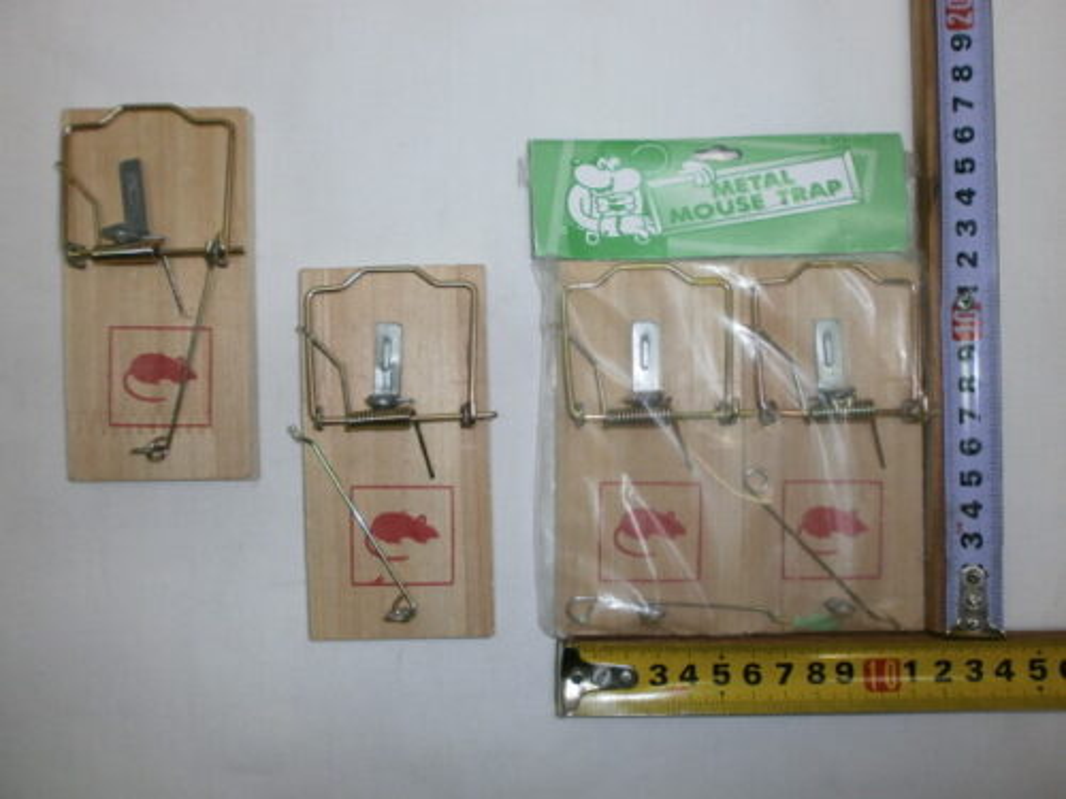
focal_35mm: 27
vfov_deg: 51.4
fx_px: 831
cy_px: 400
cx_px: 533
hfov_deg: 65.3
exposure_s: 1/30
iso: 125
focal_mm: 4.8
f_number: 2.9
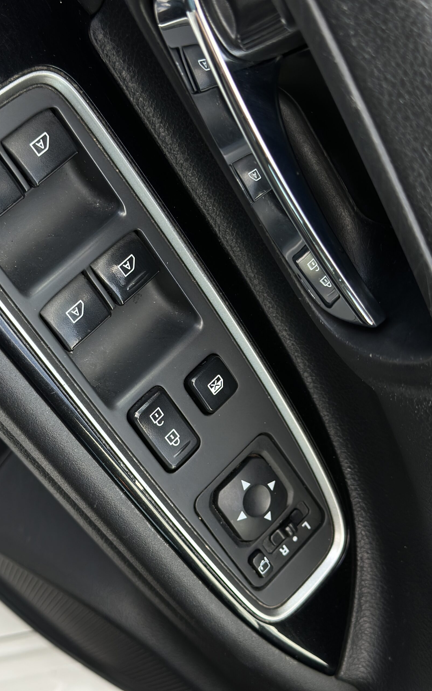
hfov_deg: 25.3
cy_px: 346
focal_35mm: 51
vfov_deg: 39.6
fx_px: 961
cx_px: 185
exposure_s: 1/307
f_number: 1.78
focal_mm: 6.86
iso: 80
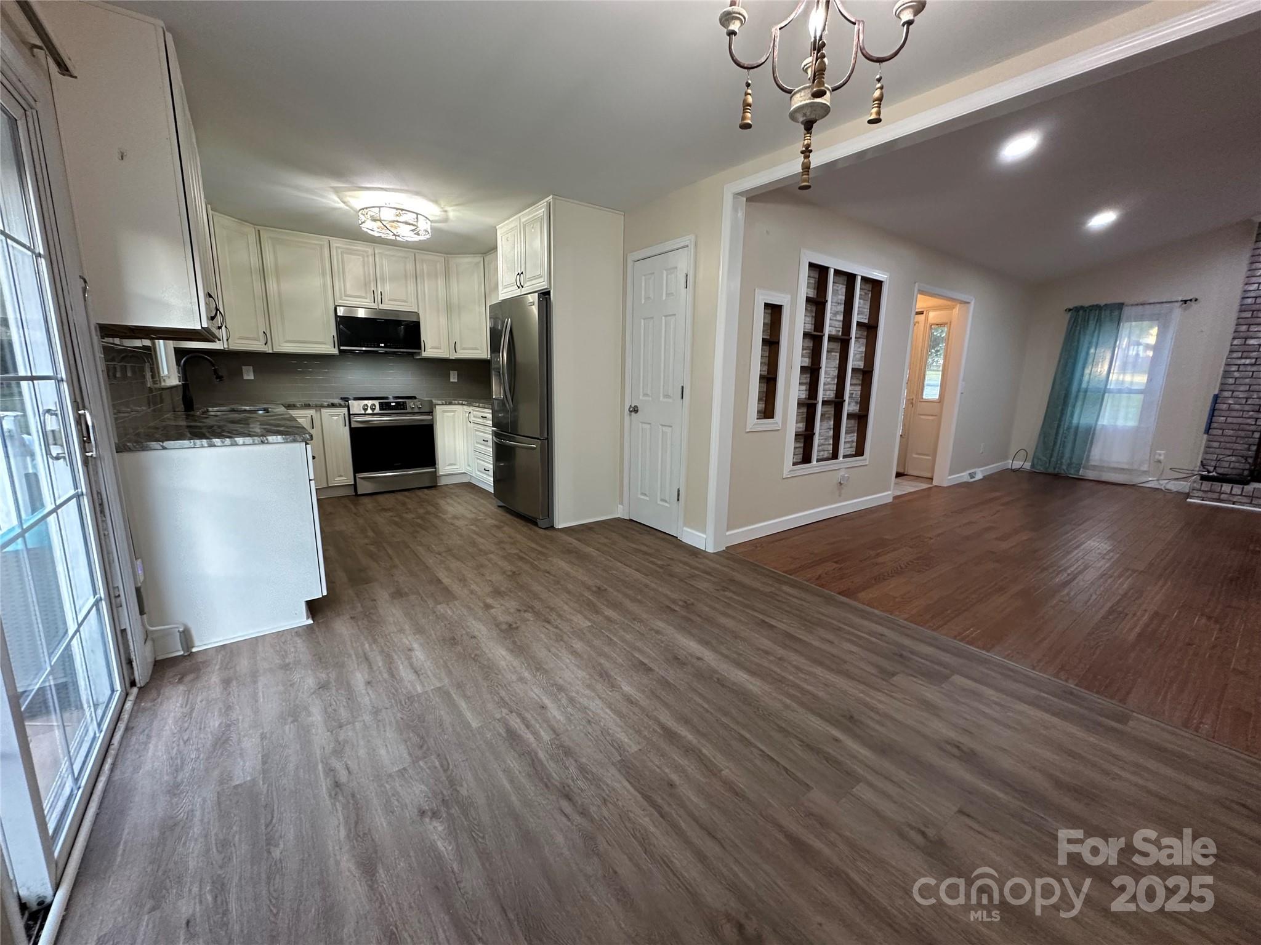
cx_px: 630
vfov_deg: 85.7
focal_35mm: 14
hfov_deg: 102.1
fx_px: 510
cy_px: 472
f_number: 2.2
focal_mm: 2.22
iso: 250
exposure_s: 1/60
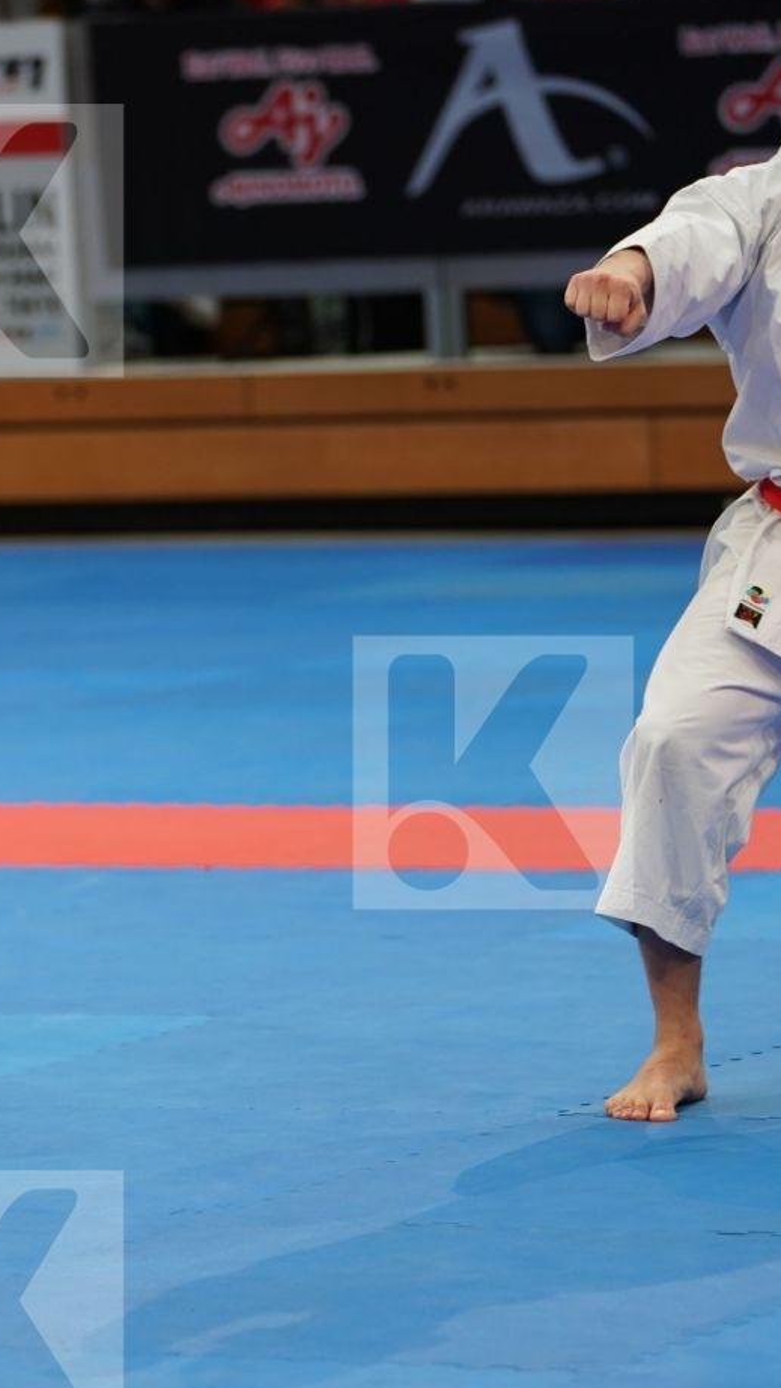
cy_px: 773
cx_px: -17
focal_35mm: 239
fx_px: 8801
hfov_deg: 5.1
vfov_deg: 9.0
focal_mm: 117
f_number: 2.8
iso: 640
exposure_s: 1/500
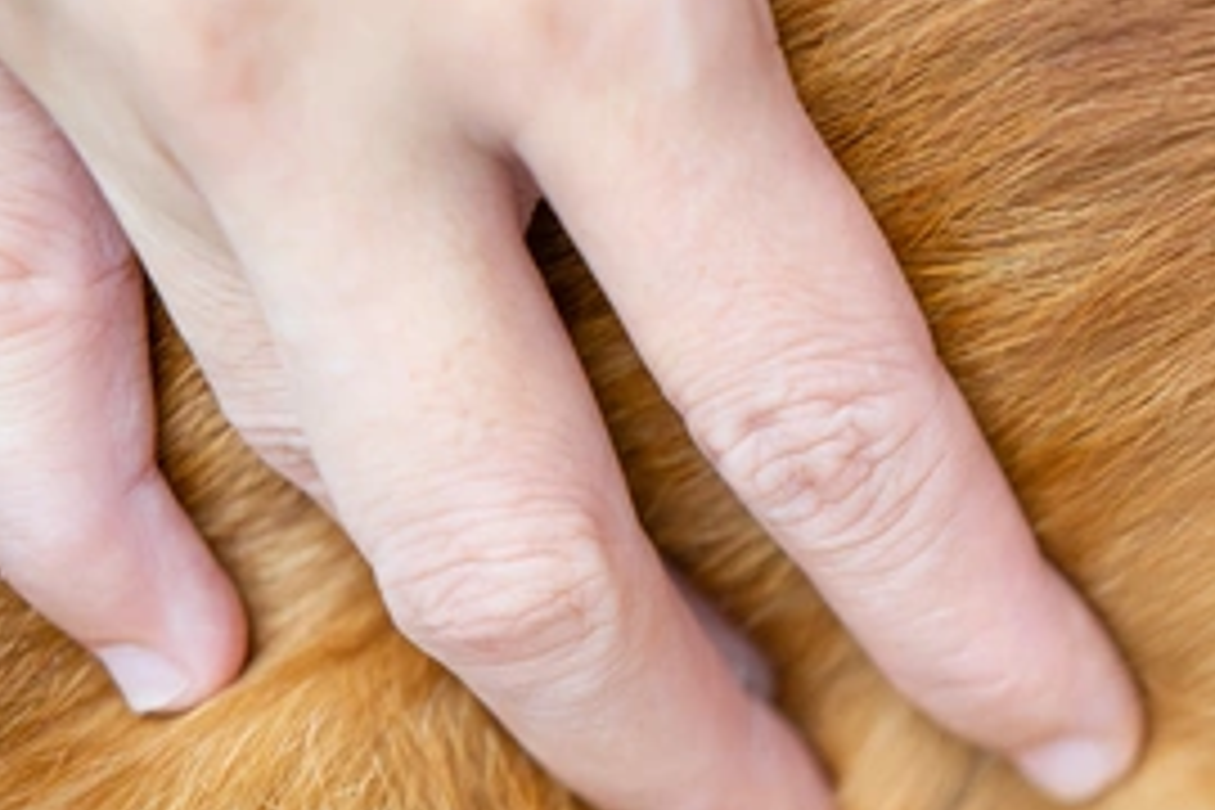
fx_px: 3105
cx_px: 1555
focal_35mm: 92
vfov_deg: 14.8
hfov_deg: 20.4
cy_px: 158
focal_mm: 35
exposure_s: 1/125
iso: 400
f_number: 2.5
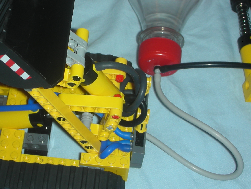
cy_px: 68
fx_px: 667
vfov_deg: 16.0
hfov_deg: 21.2
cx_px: 84
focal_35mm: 92
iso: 50
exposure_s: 1/60.1
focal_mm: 8.8
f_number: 3.7
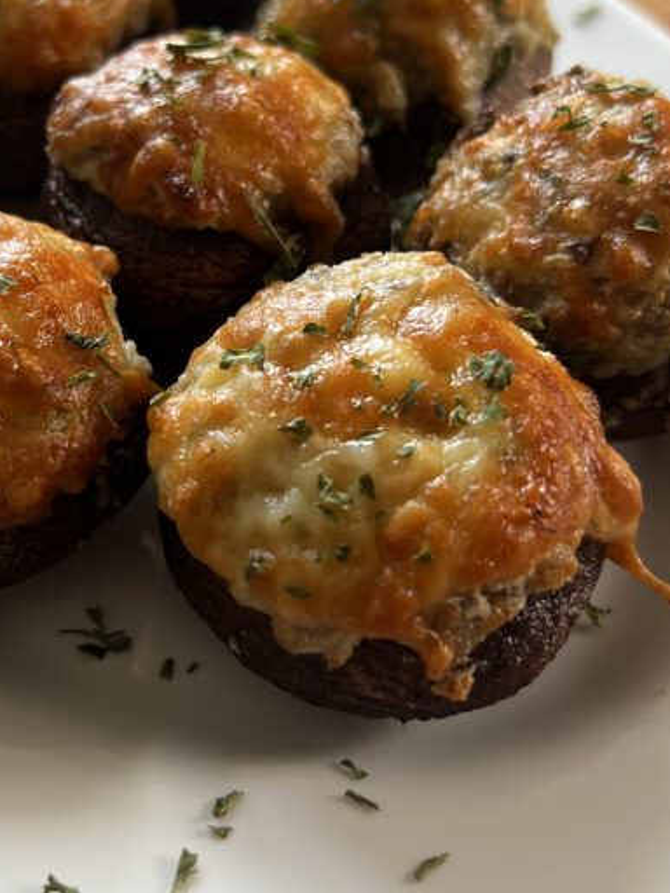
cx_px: 152
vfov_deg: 36.7
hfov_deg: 27.6
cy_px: 349
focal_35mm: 52
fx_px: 1342
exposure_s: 1/120
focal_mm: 5.7
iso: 80
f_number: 1.5
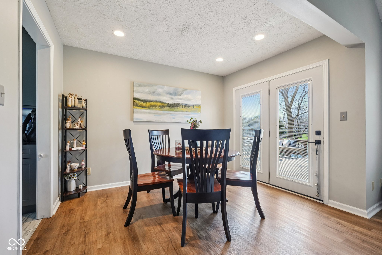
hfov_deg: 96.7
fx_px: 170
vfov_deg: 73.7
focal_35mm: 16
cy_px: 128
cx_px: 191
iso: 640
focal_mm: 16
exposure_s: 1/30
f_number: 8
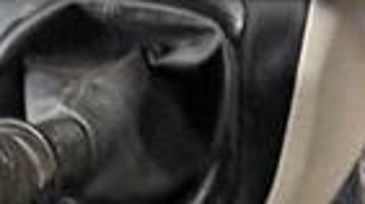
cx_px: 513
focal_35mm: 97
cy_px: -333
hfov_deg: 19.7
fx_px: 938
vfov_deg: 10.3
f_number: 2.2
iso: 320
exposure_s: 1/60
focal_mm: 2.22
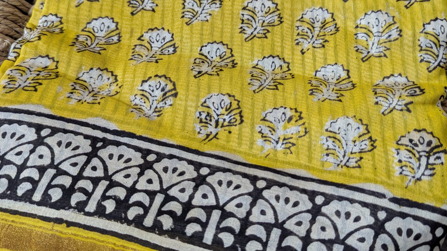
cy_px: 105
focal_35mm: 35
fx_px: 415
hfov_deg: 56.6
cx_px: 223
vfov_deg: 33.6
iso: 1027
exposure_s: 1/25
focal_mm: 6.81
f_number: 1.85
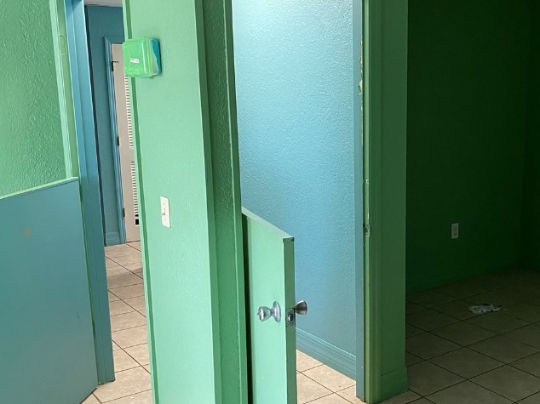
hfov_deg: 44.0
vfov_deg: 34.3
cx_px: 374
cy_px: 227
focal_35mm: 42
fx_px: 655
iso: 250
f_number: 1.8
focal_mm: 4.25
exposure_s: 1/60
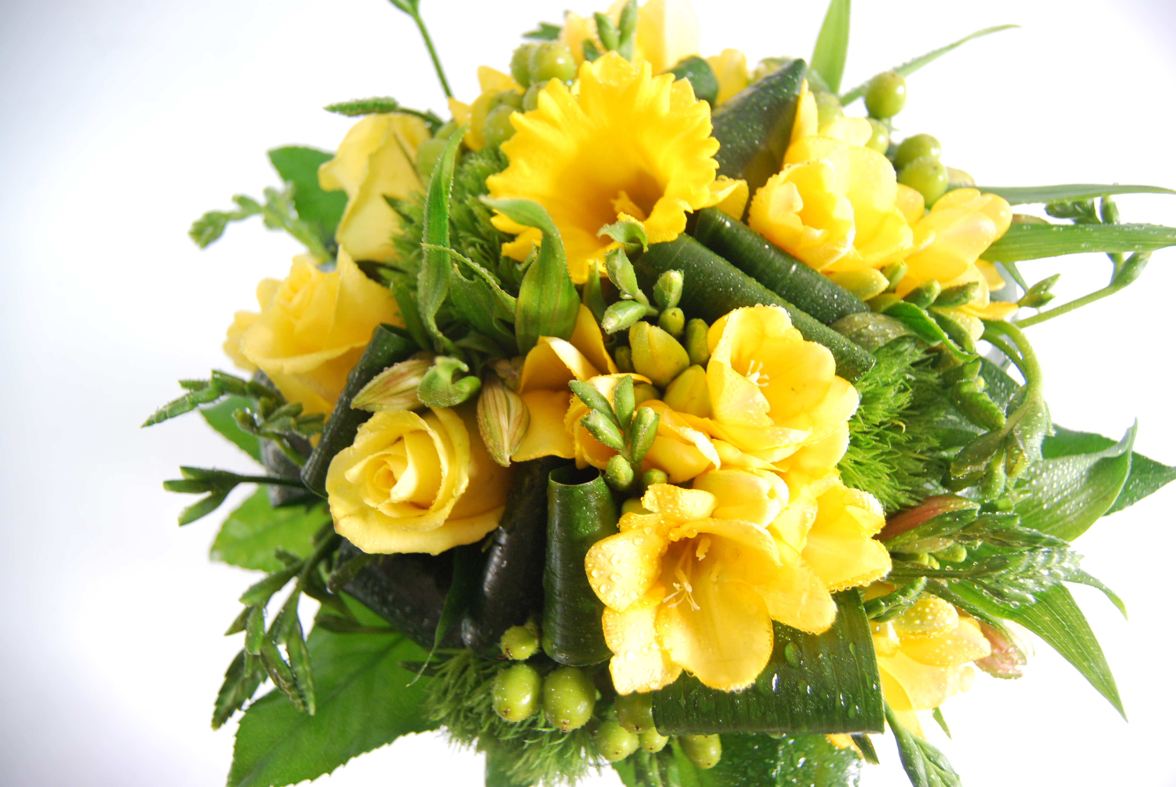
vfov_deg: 48.0
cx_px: 588
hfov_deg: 67.3
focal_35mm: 27
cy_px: 394
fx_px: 883
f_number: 4
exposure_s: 1/8
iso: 400
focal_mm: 18
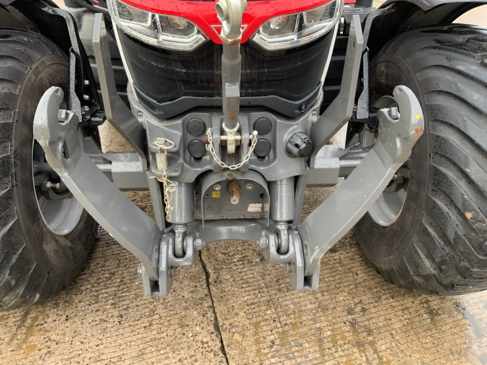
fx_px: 408
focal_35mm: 29
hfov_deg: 61.7
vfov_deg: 48.2
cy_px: 182
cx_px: 244
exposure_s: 1/122
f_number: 1.8
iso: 40
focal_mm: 3
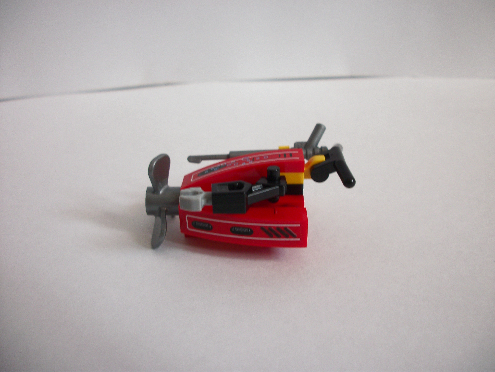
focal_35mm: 35
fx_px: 500
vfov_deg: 40.7
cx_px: 248
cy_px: 186
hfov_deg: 52.6
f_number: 3.1
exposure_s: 1/30
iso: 150
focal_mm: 6.3
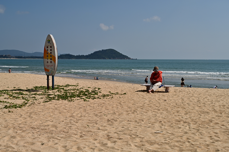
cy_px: 76
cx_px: 114
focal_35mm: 47
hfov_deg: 41.9
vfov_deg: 28.6
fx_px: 299
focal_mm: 47
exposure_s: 1/500
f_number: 10
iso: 125
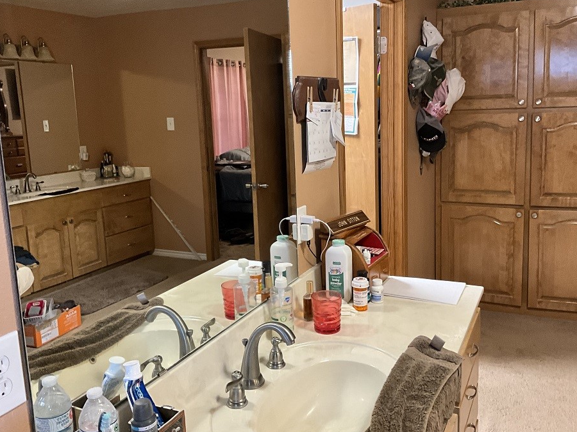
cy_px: 192
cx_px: 311
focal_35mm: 33
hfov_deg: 55.3
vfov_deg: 42.9
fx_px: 550
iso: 250
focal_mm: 3
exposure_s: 1/60
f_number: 1.8
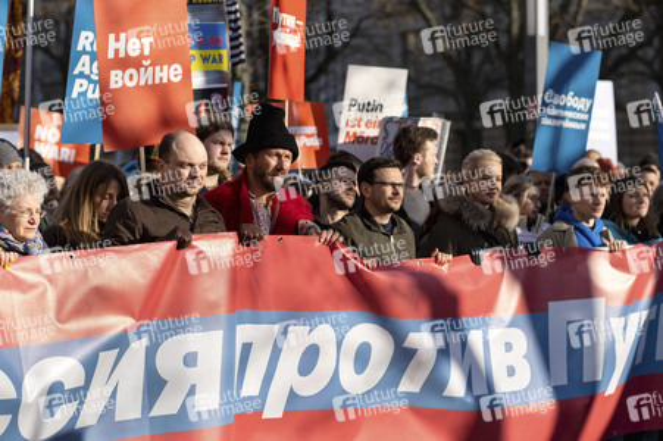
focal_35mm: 84
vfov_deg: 16.2
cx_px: 332
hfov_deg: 24.2
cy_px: 220
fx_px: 1546
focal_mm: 56
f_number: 2.2
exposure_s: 1/4400
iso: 200
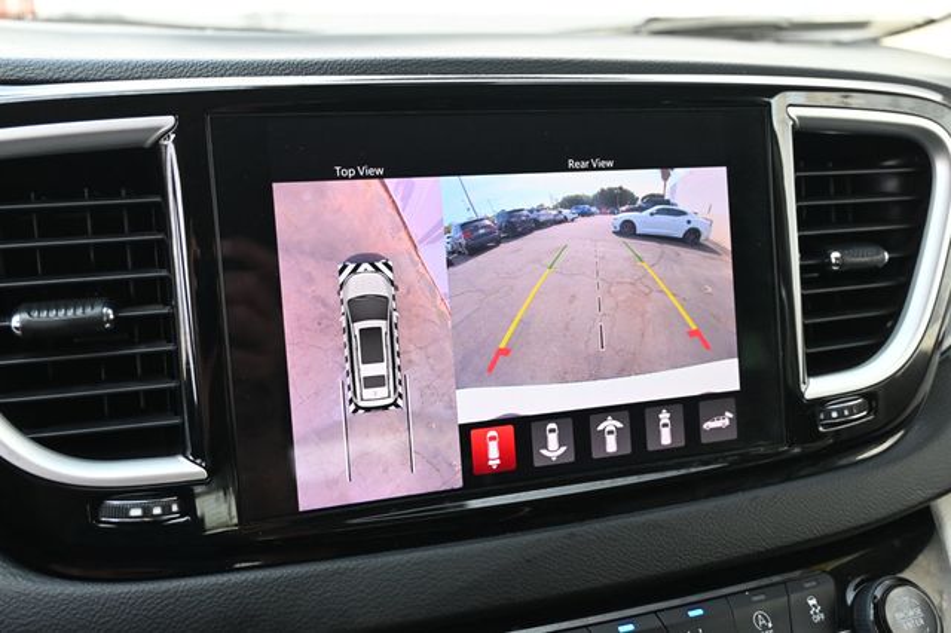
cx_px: 476
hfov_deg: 56.2
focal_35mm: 34
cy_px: 316
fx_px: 891
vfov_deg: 39.1
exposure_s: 1/125
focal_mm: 22.5
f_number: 4
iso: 560
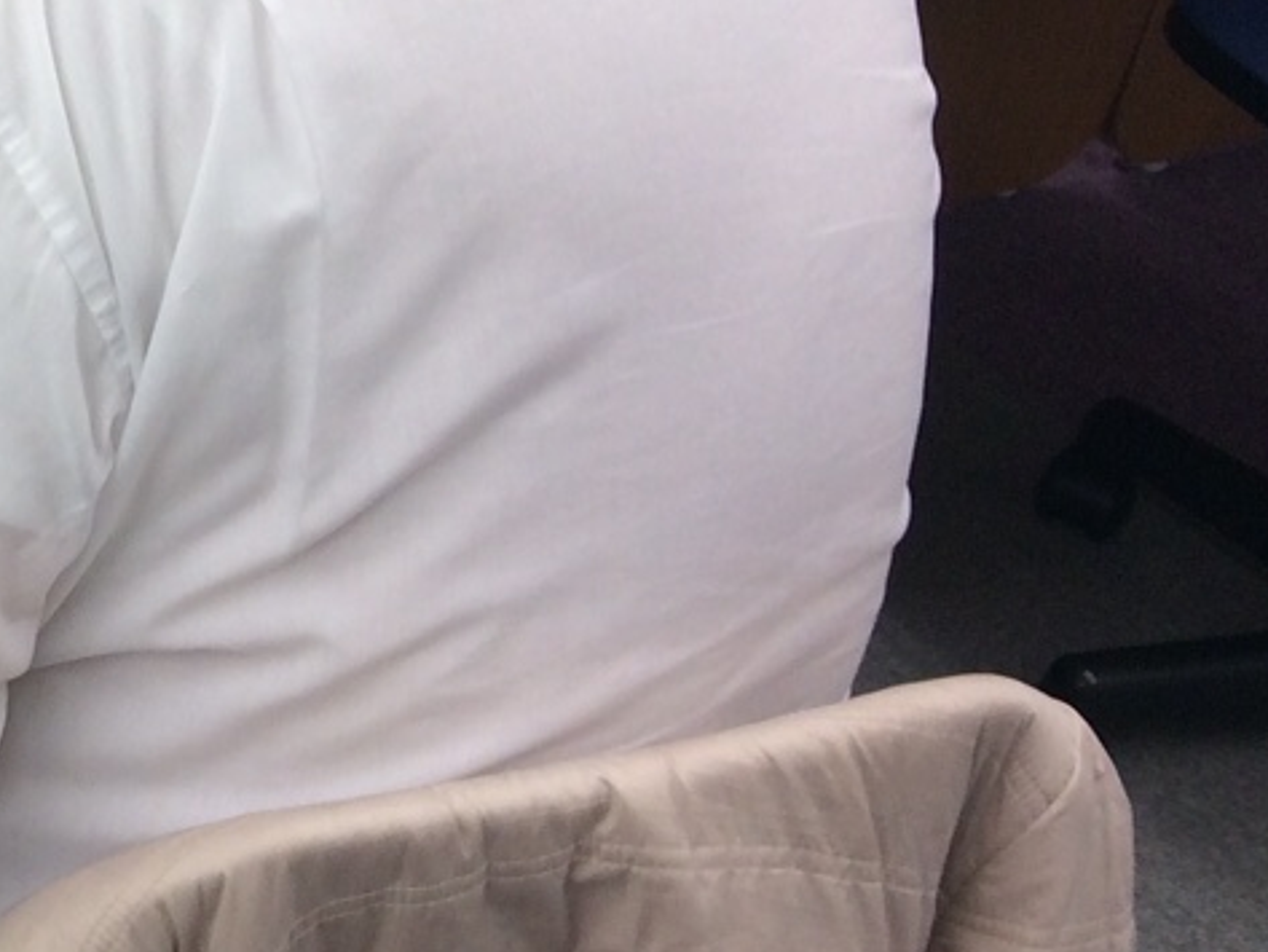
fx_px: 3664
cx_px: -826
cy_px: -78
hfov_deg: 17.0
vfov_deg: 14.5
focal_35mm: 100
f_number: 2.2
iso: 50
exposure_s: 1/50
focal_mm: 4.15
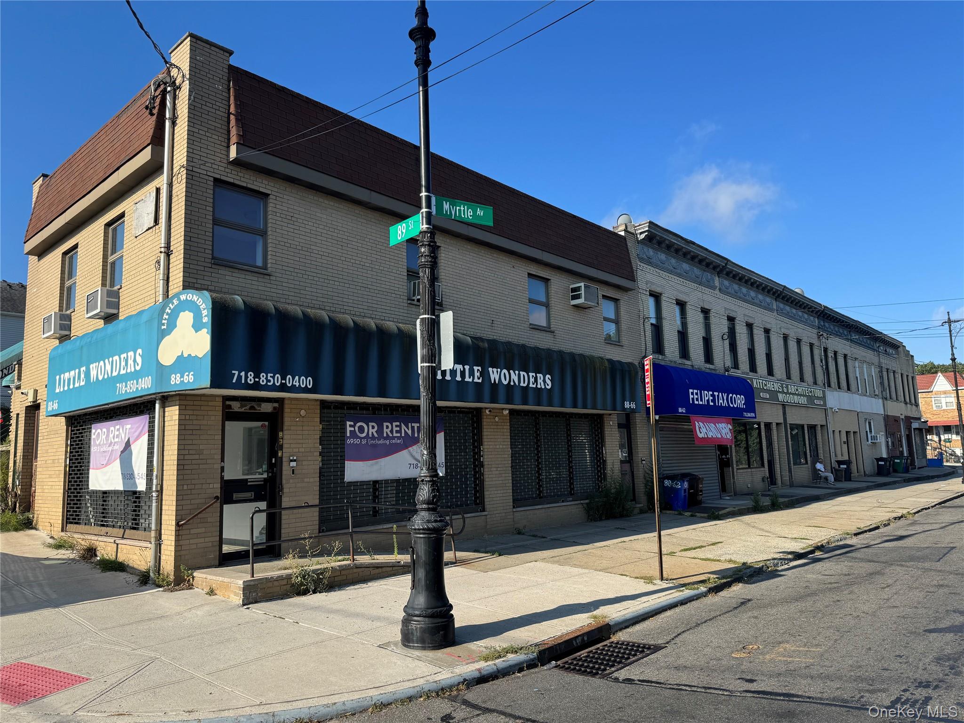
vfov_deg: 56.8
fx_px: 668
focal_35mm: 24
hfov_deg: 71.6
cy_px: 362
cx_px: 482
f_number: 1.78
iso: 80
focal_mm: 6.86
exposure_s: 1/3413
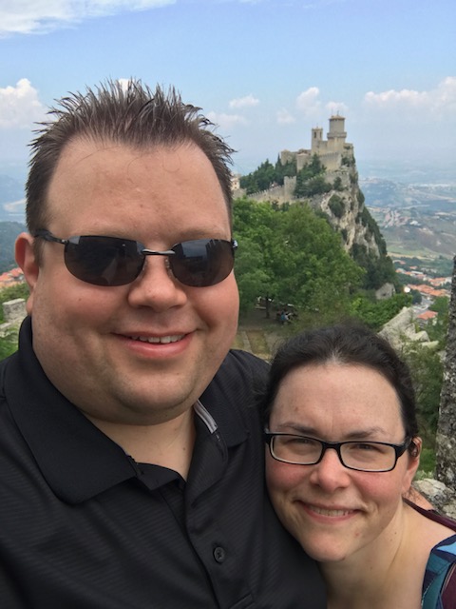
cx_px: 228
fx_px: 562
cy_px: 304
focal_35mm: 32
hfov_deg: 44.2
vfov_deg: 56.8
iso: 25
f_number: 2.2
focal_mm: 2.87
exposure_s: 1/412
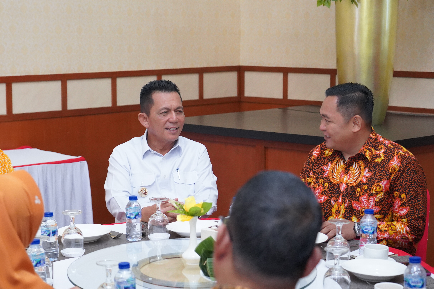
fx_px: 880
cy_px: 141
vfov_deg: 18.7
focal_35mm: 73
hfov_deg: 27.6
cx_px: 151
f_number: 4
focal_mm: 55
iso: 6400
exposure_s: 1/160
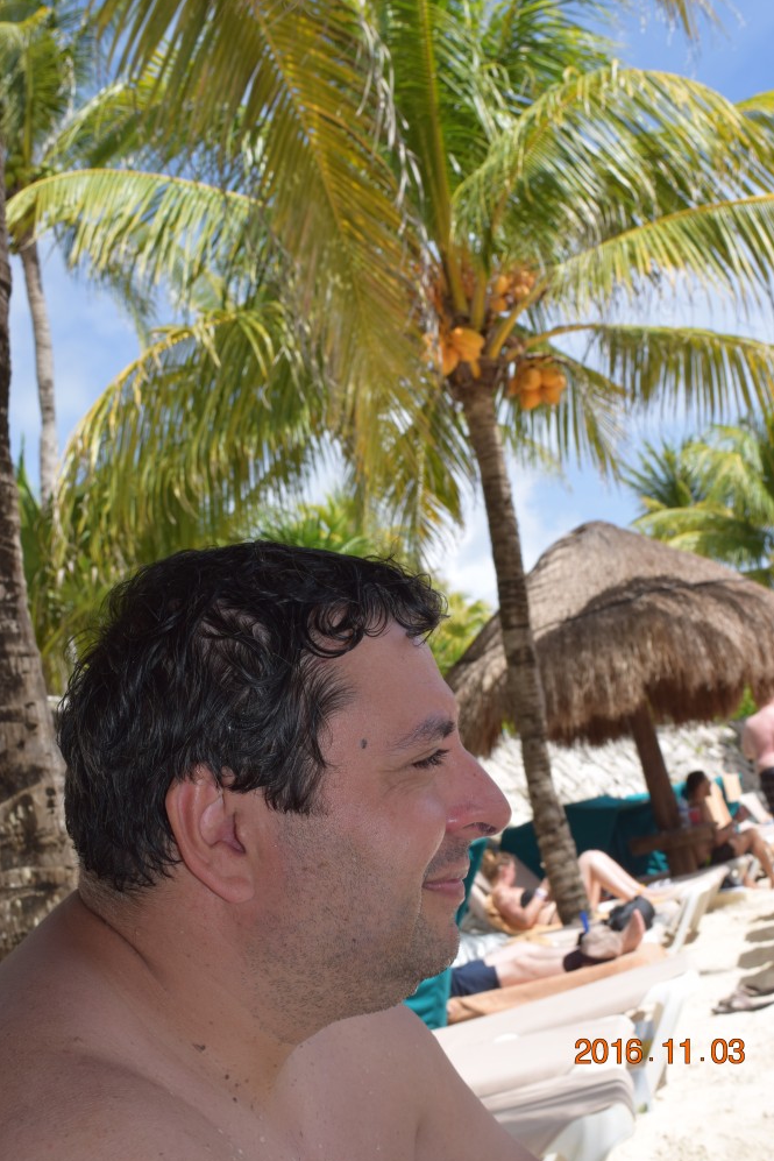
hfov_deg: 34.6
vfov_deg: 50.1
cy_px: 580
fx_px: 1242
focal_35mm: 39
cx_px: 396
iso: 100
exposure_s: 1/200
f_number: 9
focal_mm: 25
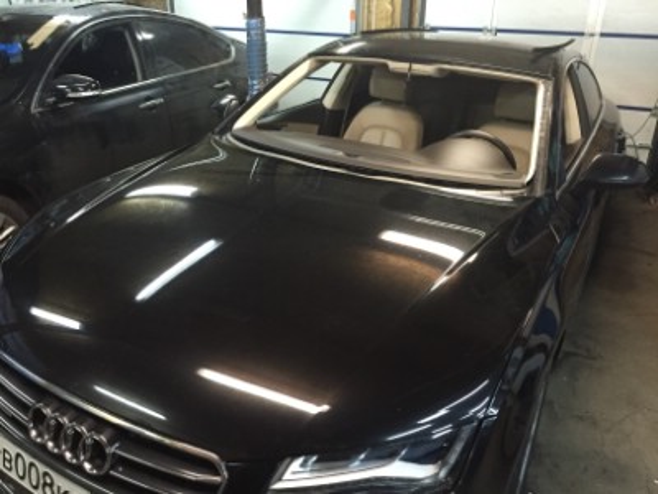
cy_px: 247
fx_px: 551
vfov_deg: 48.2
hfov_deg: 61.7
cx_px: 329
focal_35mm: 29
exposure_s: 1/20
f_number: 2.2
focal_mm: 4.15
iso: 250
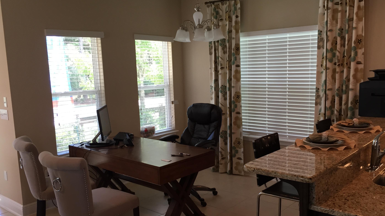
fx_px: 347
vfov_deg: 34.6
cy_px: 126
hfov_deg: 58.0
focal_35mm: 34
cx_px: 191
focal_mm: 4.15
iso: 32
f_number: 2.2
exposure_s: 1/40
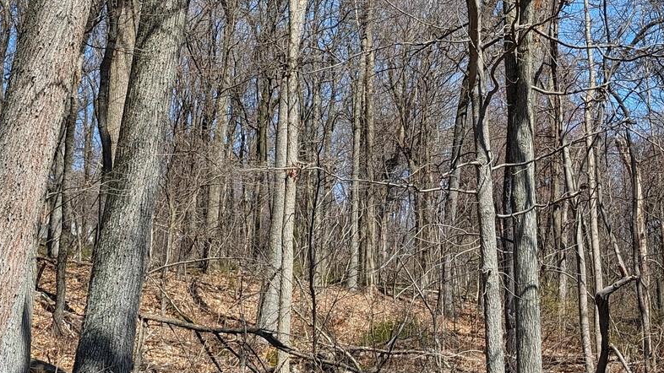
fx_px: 1197
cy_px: 39
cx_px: 311
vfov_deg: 17.5
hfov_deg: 31.0
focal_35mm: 68
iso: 19
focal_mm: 6.9
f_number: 1.68
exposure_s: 1/495
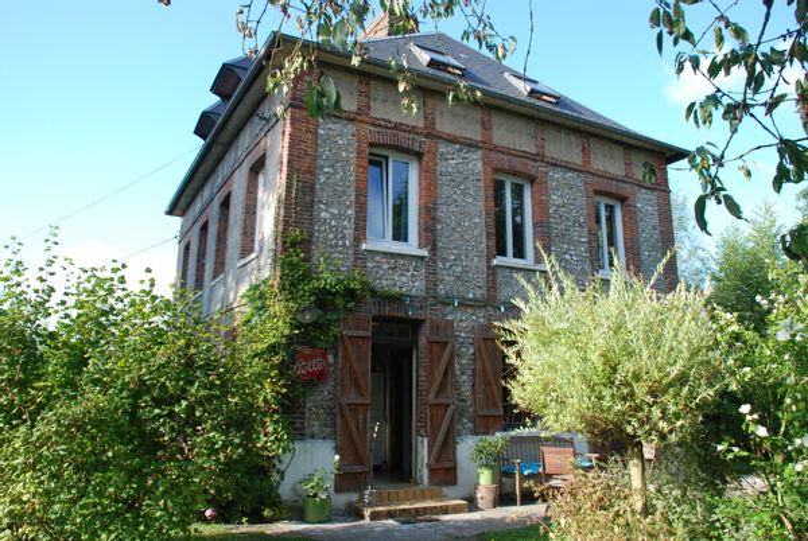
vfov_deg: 43.7
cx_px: 404
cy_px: 270
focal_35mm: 30
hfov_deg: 61.9
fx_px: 674
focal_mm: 20
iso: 400
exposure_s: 1/200
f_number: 7.1
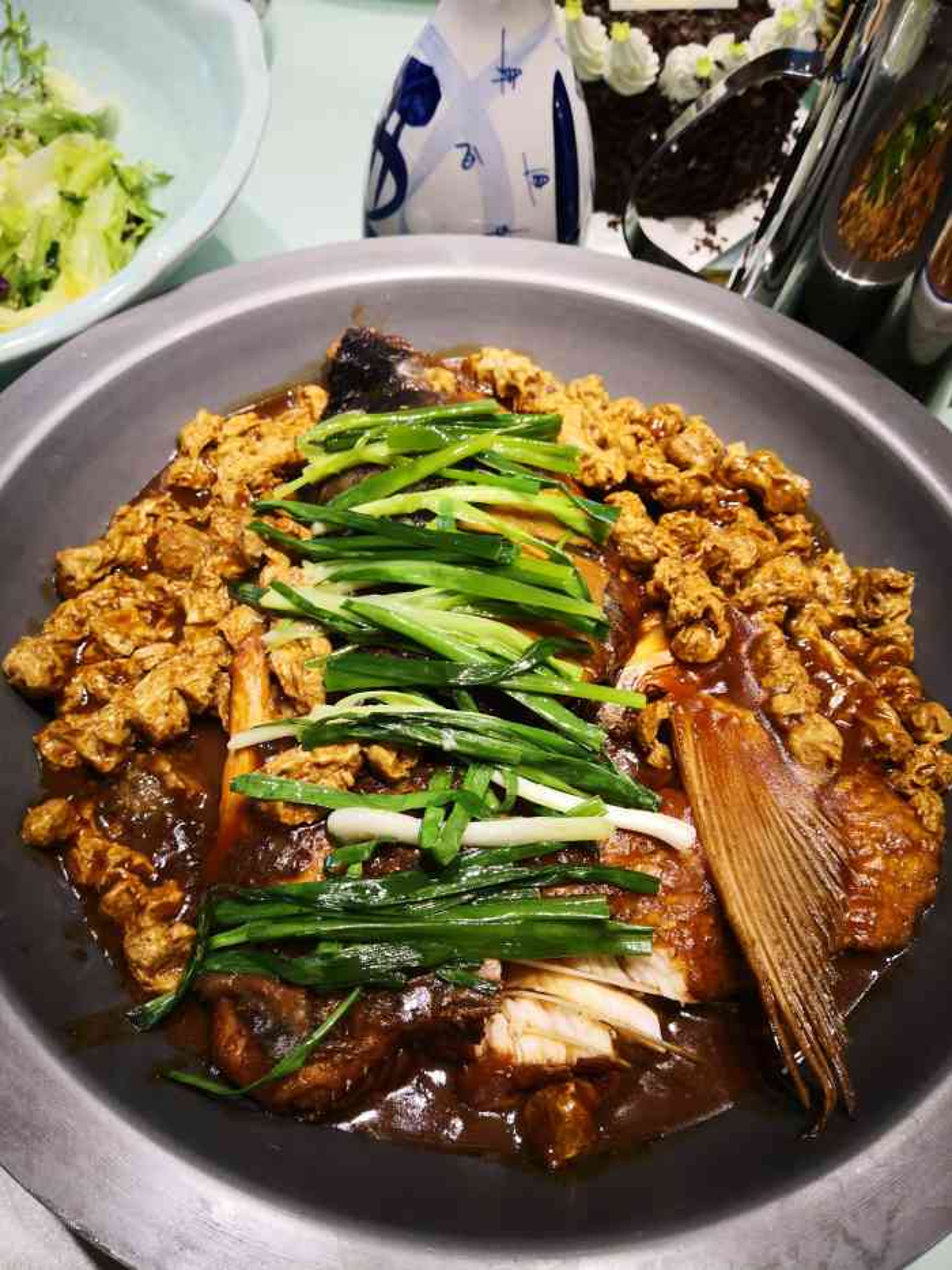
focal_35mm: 27
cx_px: 476
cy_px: 635
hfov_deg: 51.4
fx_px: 990
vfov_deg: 65.3
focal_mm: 3.95
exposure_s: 1/50
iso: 80
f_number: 1.6
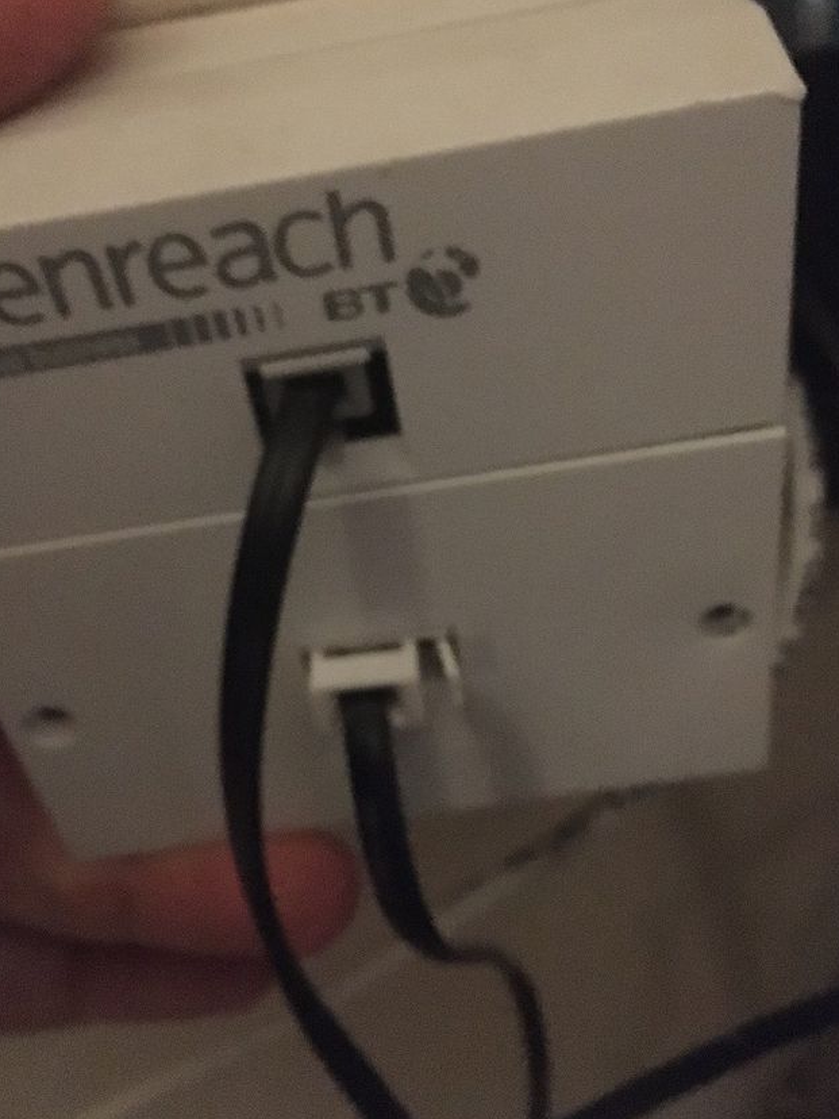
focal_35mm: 35
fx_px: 1131
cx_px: 386
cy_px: 478
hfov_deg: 40.7
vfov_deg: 52.4
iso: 1600
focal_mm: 4.15
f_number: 2.2
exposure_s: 1/17
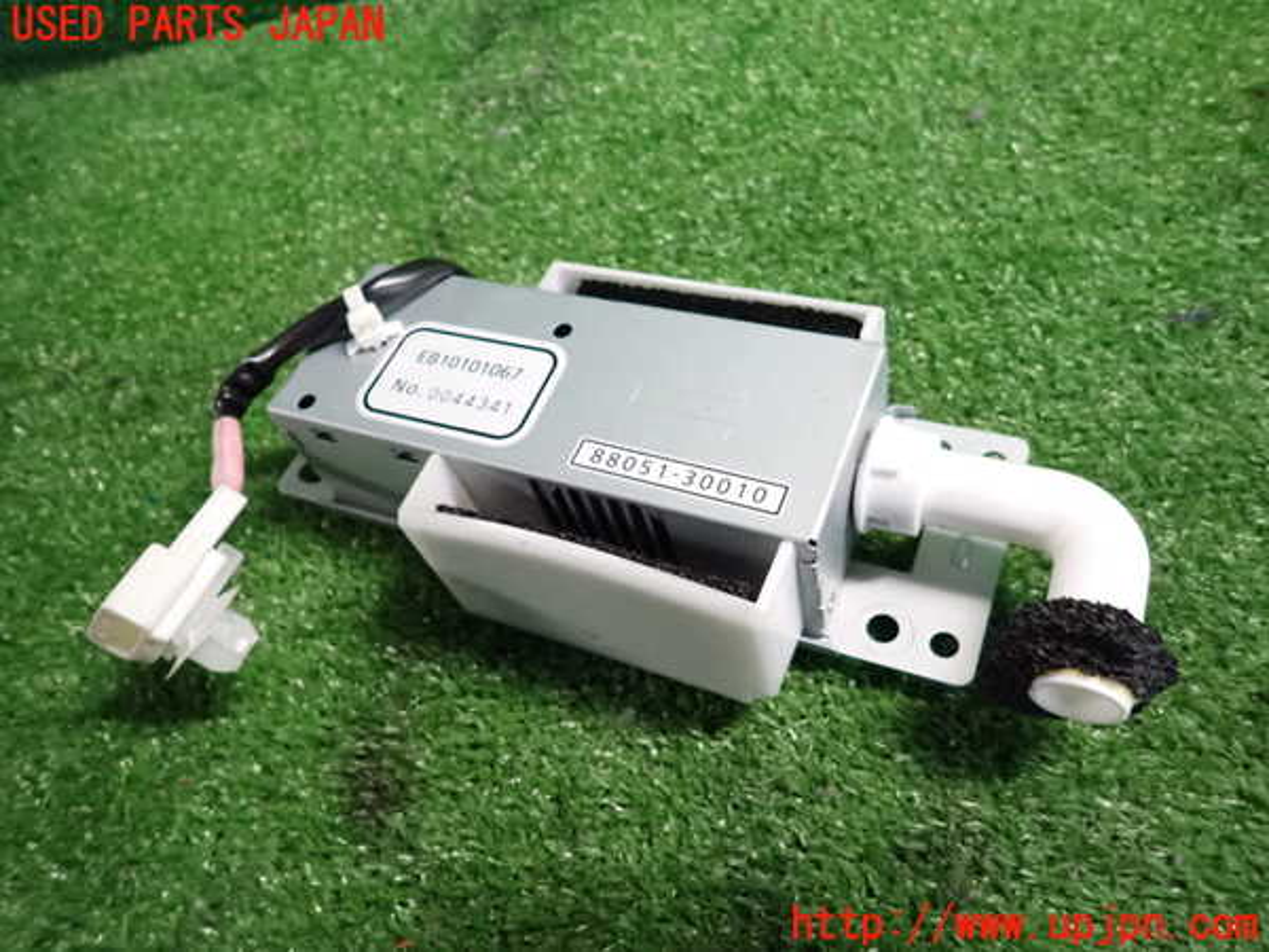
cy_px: 476
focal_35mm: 25
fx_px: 916
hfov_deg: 69.4
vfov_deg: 54.9
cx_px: 634
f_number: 2
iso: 1600
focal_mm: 4.5
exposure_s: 1/100
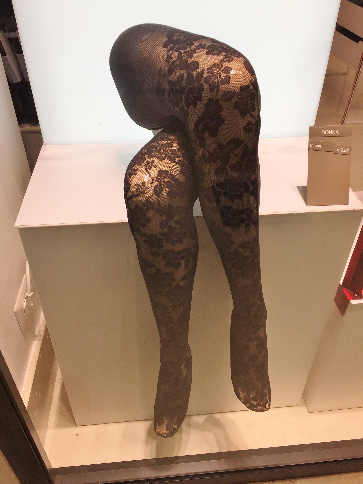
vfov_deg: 61.7
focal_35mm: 29
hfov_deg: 48.2
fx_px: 405
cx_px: 182
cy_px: 242
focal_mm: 4.15
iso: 32
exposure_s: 1/347
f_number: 2.2
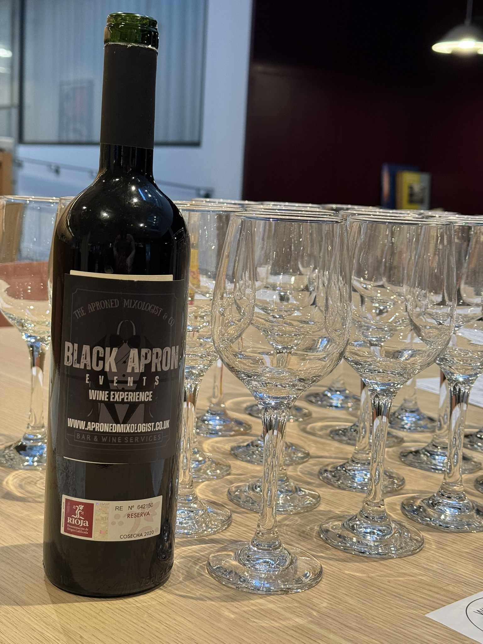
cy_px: 322
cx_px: 242
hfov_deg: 30.3
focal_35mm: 48
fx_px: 893
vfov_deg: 39.7
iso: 100
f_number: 1.78
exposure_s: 1/50
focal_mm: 6.76
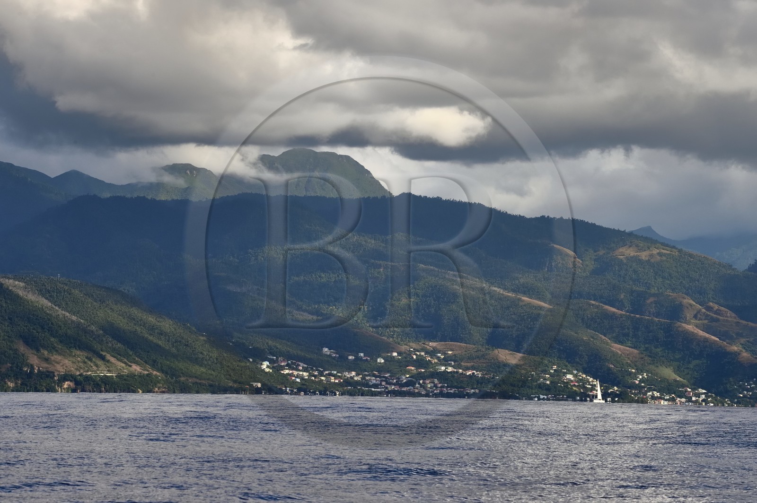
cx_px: 378
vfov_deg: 6.9
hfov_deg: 10.3
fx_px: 4202
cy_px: 252
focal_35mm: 200
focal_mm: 200
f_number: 13
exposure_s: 1/1000
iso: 400
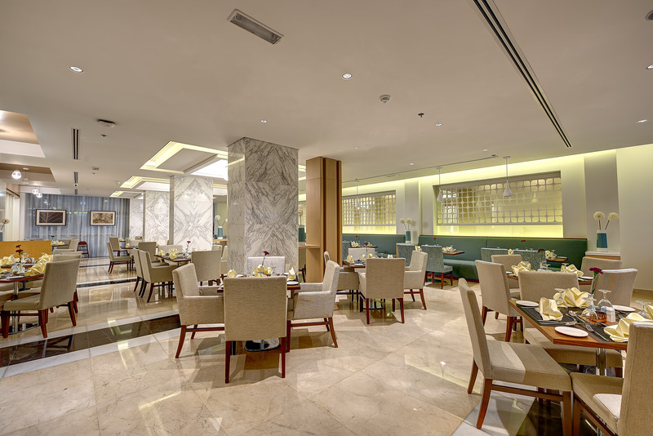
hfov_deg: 100.4
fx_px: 272
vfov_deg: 77.4
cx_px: 326
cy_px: 218
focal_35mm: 15
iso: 100
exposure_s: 1/1.67
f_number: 8
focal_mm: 15
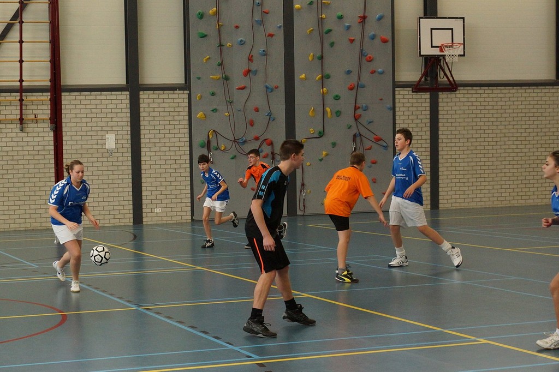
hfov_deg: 49.6
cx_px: 280
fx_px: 605
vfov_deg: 34.2
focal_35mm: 39
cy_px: 186
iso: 1000
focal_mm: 26
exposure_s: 1/250
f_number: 4
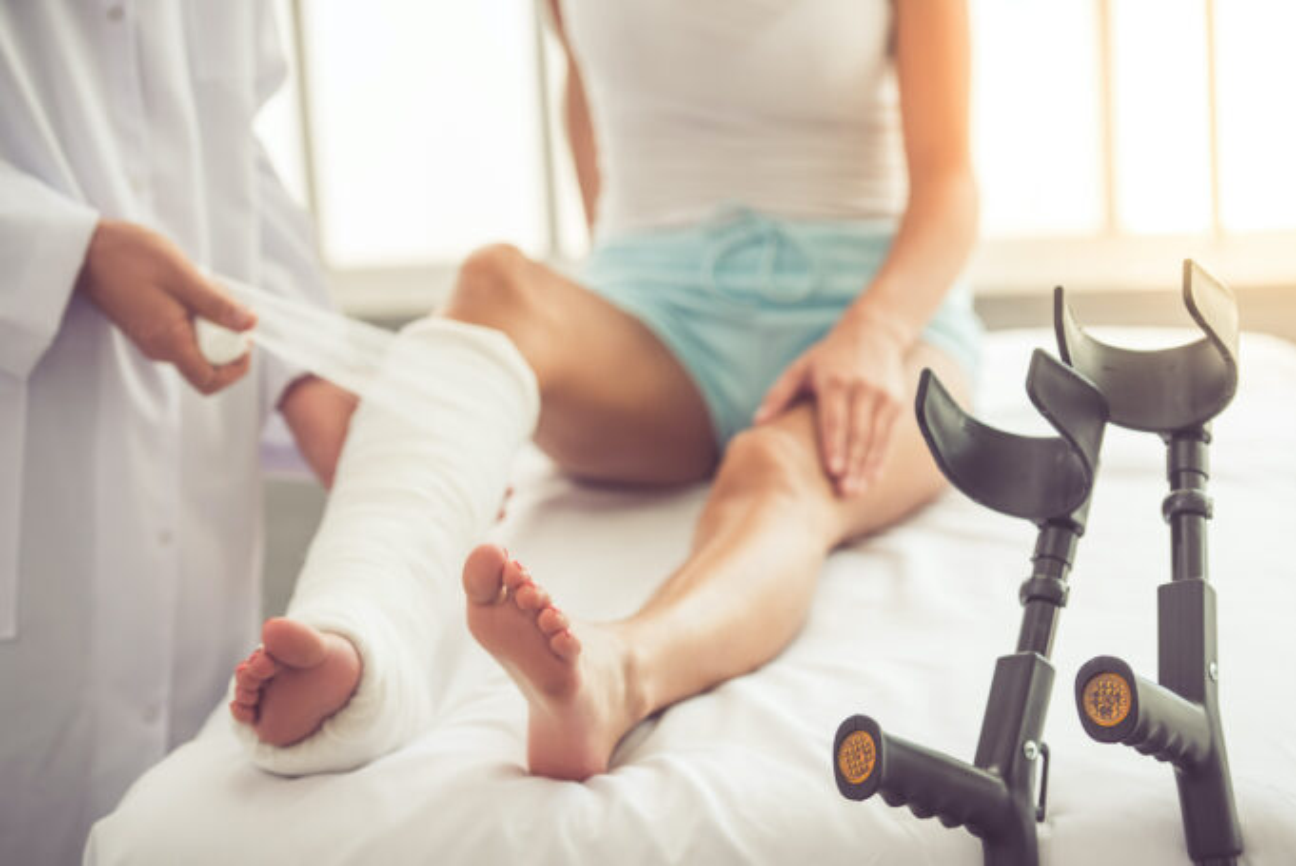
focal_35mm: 112
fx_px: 4034
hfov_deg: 18.2
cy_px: 433
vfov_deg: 12.3
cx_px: 648
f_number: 3.5
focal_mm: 112
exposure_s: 1/160
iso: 250
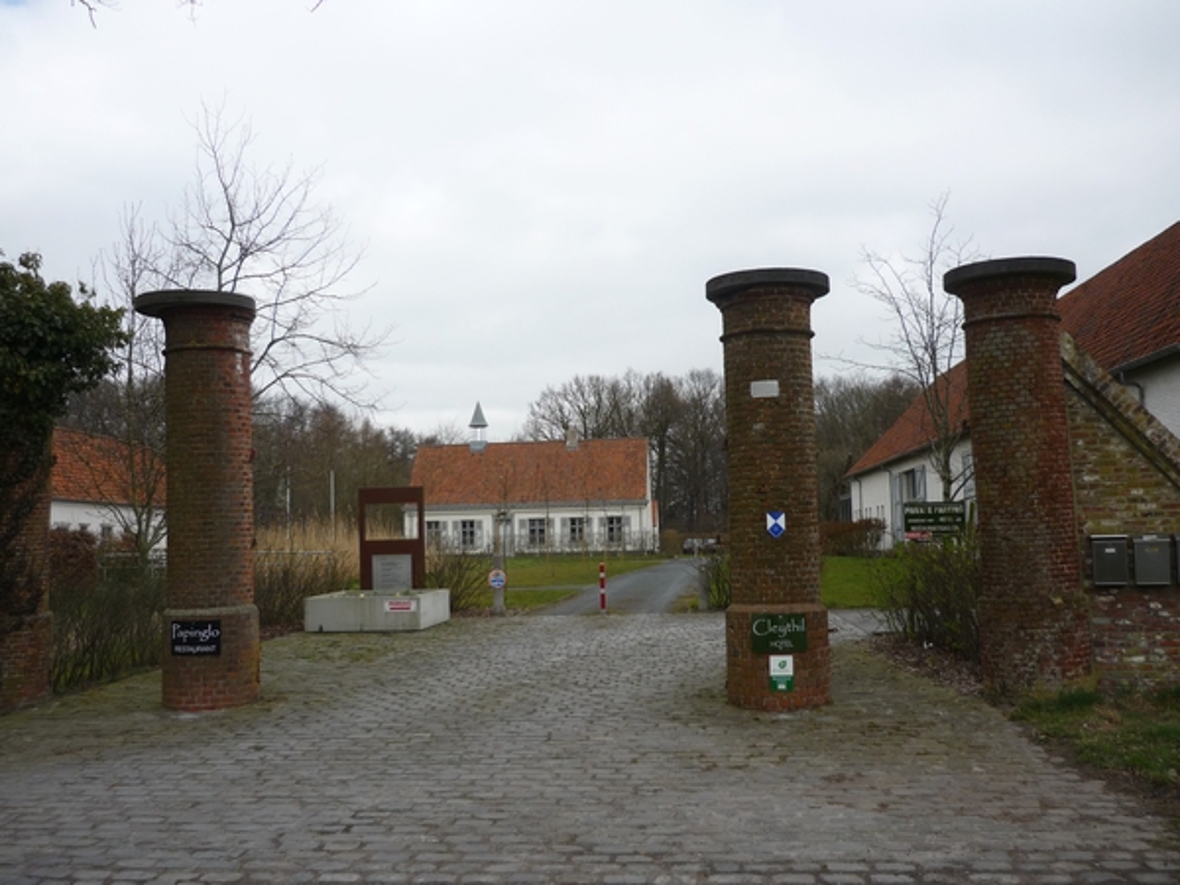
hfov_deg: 55.4
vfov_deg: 42.9
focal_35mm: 33
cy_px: 442
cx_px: 590
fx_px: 1125
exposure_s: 1/1000
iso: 100
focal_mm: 5.5
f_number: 2.8
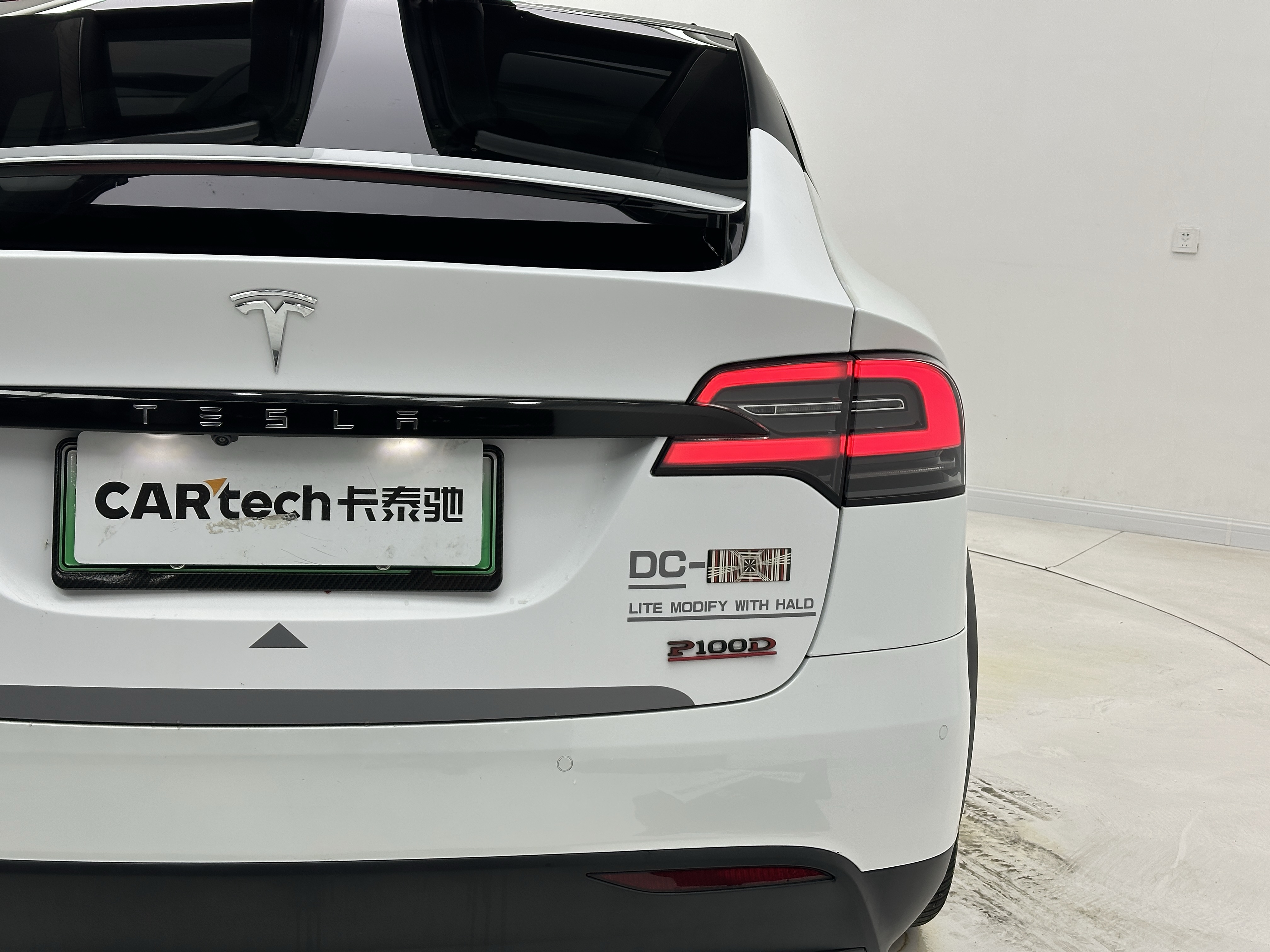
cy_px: 476
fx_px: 1761
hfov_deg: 39.7
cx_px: 635
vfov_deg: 30.3
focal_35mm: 48
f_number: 1.78
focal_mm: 6.86
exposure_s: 1/681
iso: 64
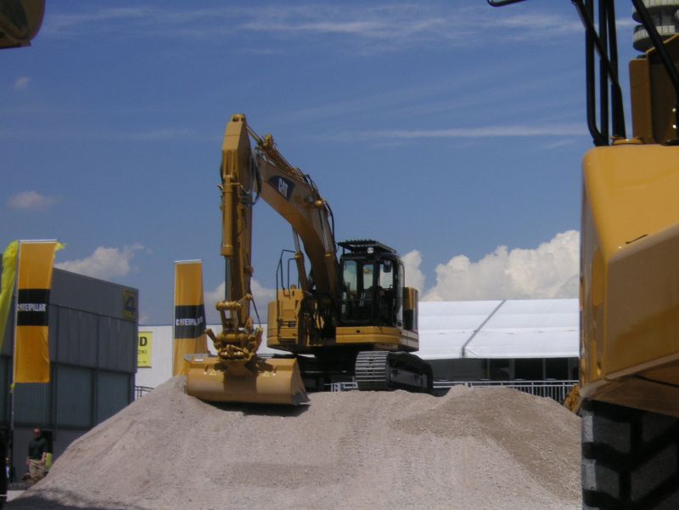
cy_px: 255
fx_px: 1491
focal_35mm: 76
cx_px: 340
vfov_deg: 19.4
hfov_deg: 25.7
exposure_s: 1/350
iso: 50
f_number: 11
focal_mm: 12.6
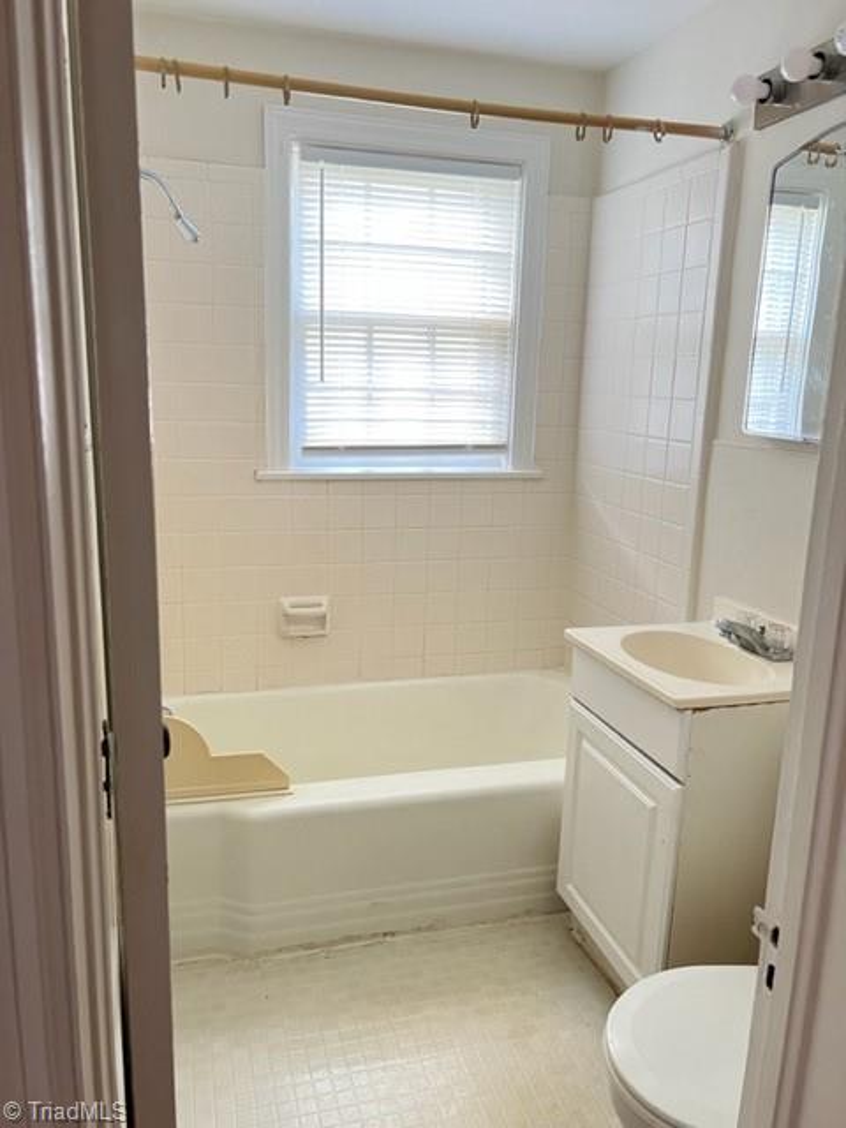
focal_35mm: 26
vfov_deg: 67.3
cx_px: 423
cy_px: 564
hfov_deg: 53.1
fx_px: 847
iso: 320
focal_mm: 5.7
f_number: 1.5
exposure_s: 1/60
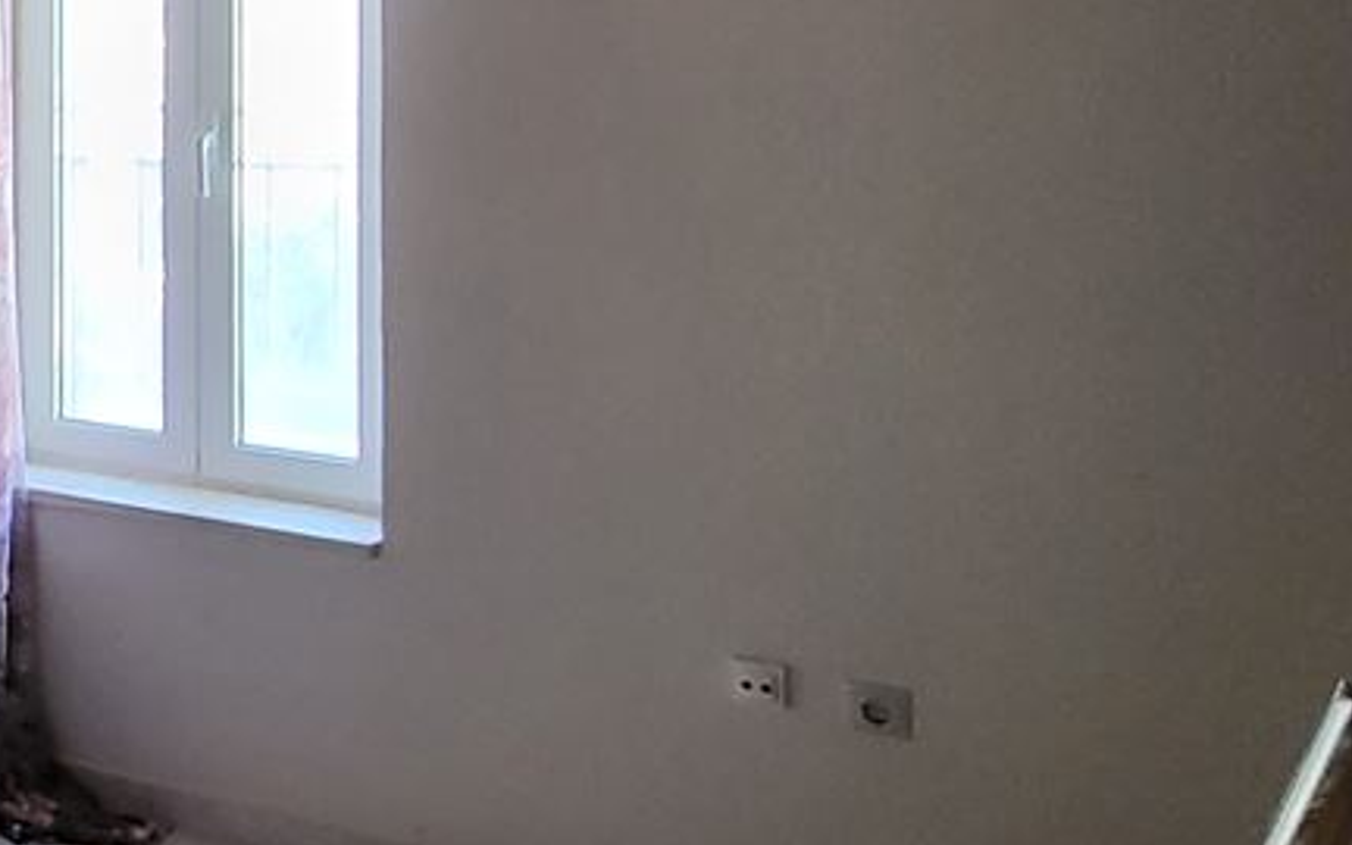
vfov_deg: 24.7
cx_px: -748
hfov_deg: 26.5
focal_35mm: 51
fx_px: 1879
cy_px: 97
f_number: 2.2
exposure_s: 1/33
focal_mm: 1.74
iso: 500
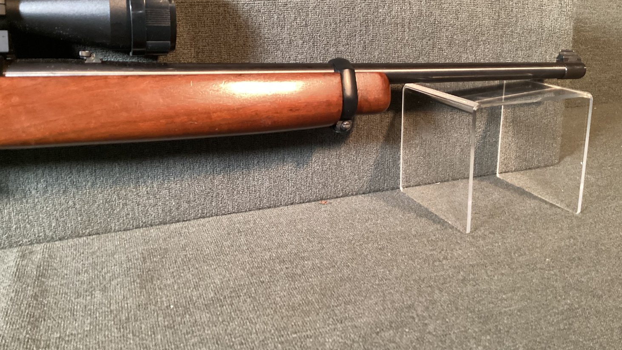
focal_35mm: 35
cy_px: 126
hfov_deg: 56.6
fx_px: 577
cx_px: 308
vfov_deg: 33.5
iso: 320
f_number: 2.4
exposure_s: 1/30
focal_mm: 3.3
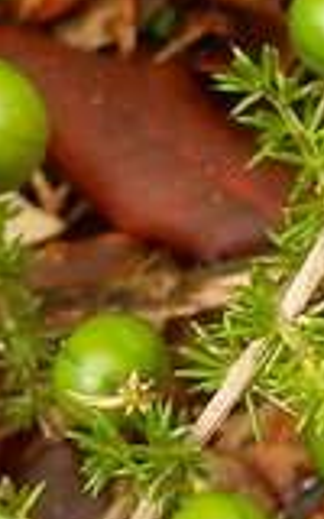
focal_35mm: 166
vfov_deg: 12.4
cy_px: -41
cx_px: 855
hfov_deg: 7.3
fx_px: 2345
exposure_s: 1/80
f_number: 3.4
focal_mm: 4
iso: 80
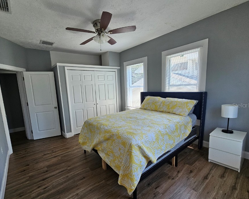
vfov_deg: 84.0
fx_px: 111
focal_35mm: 15
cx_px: 112
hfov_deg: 96.5
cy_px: 105
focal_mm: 2.2
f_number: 2.2
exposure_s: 1/120
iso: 64
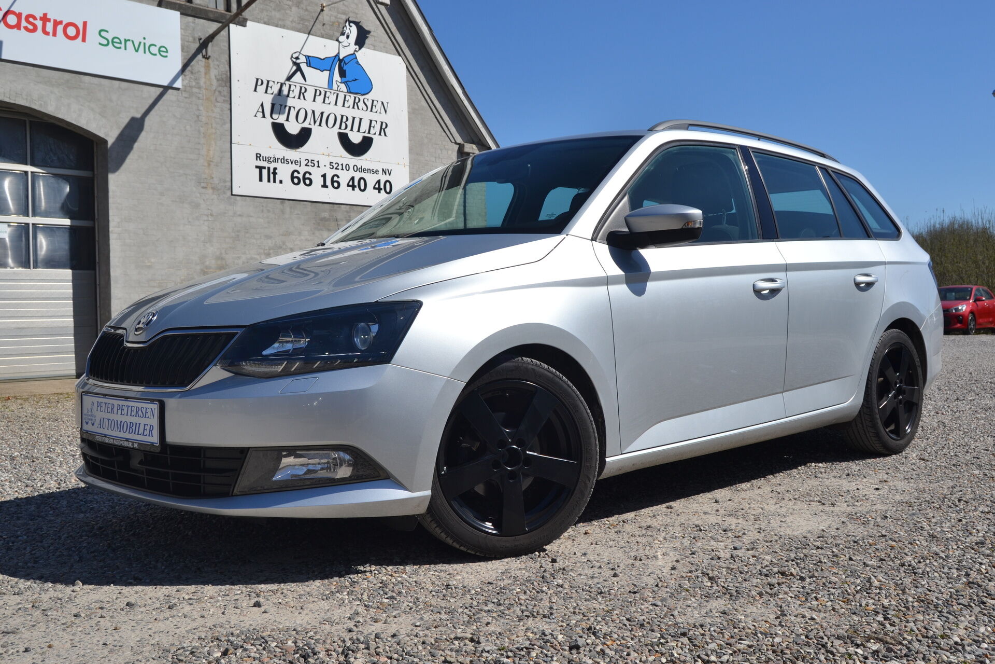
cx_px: 498
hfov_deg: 53.1
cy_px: 332
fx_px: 995
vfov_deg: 36.9
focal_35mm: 36
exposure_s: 1/400
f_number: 10
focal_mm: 24
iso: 100
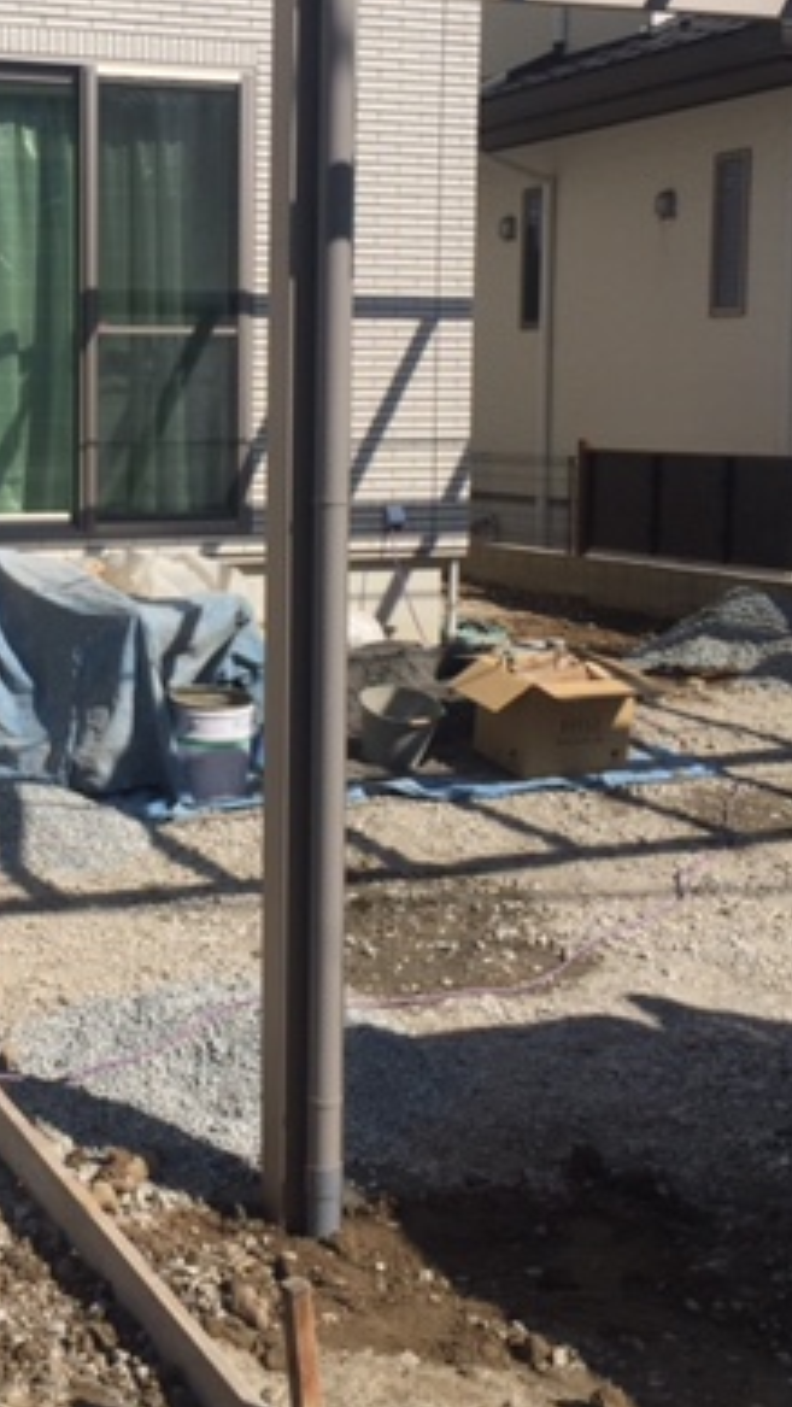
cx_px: 61
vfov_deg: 39.6
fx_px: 1940
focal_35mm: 52
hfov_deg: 22.4
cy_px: 546
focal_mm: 4.15
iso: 32
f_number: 2.2
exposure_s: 1/3300
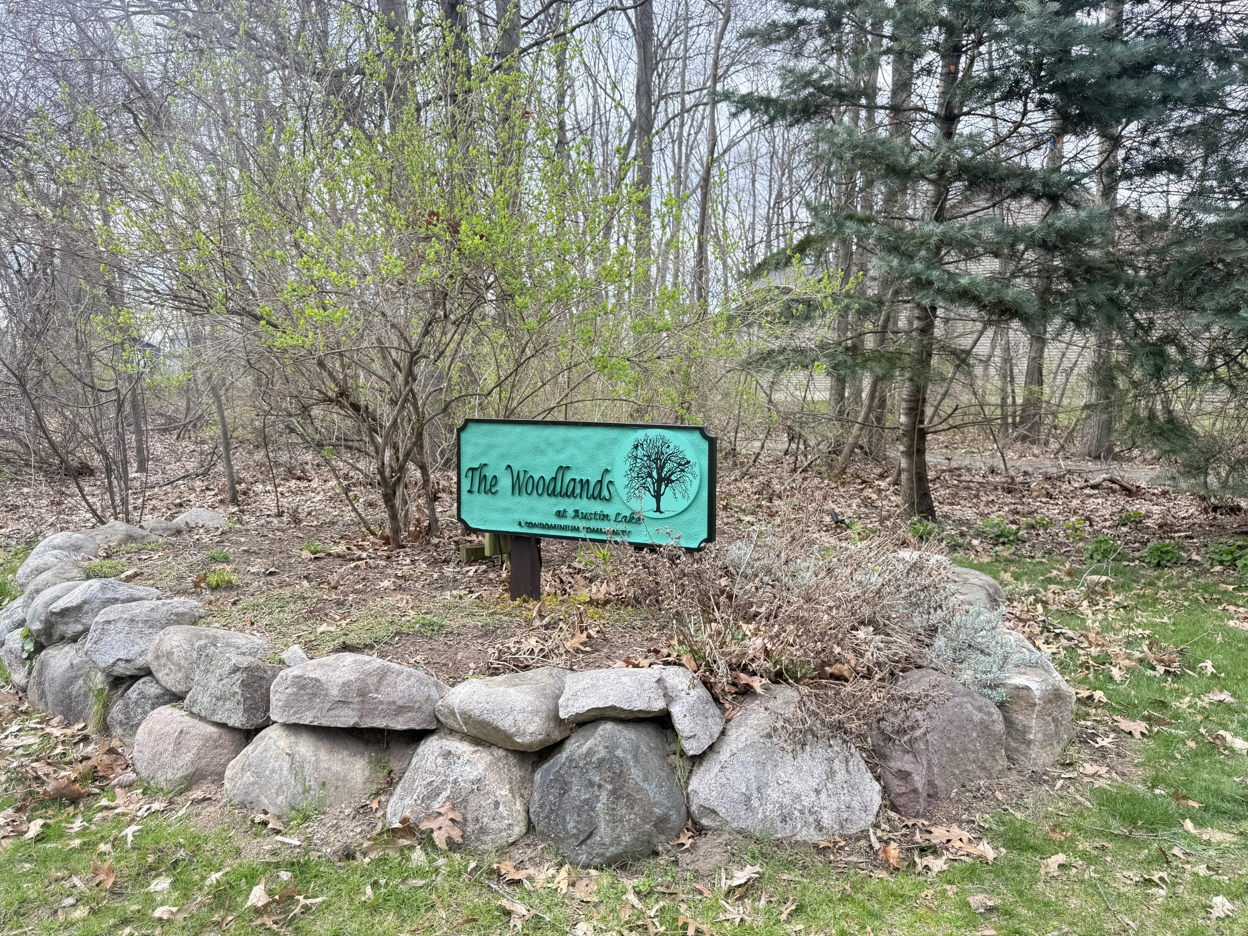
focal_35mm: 24
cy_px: 468
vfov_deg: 56.8
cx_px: 624
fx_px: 865
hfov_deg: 71.6
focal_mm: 6.76
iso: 80
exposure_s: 1/448
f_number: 1.78
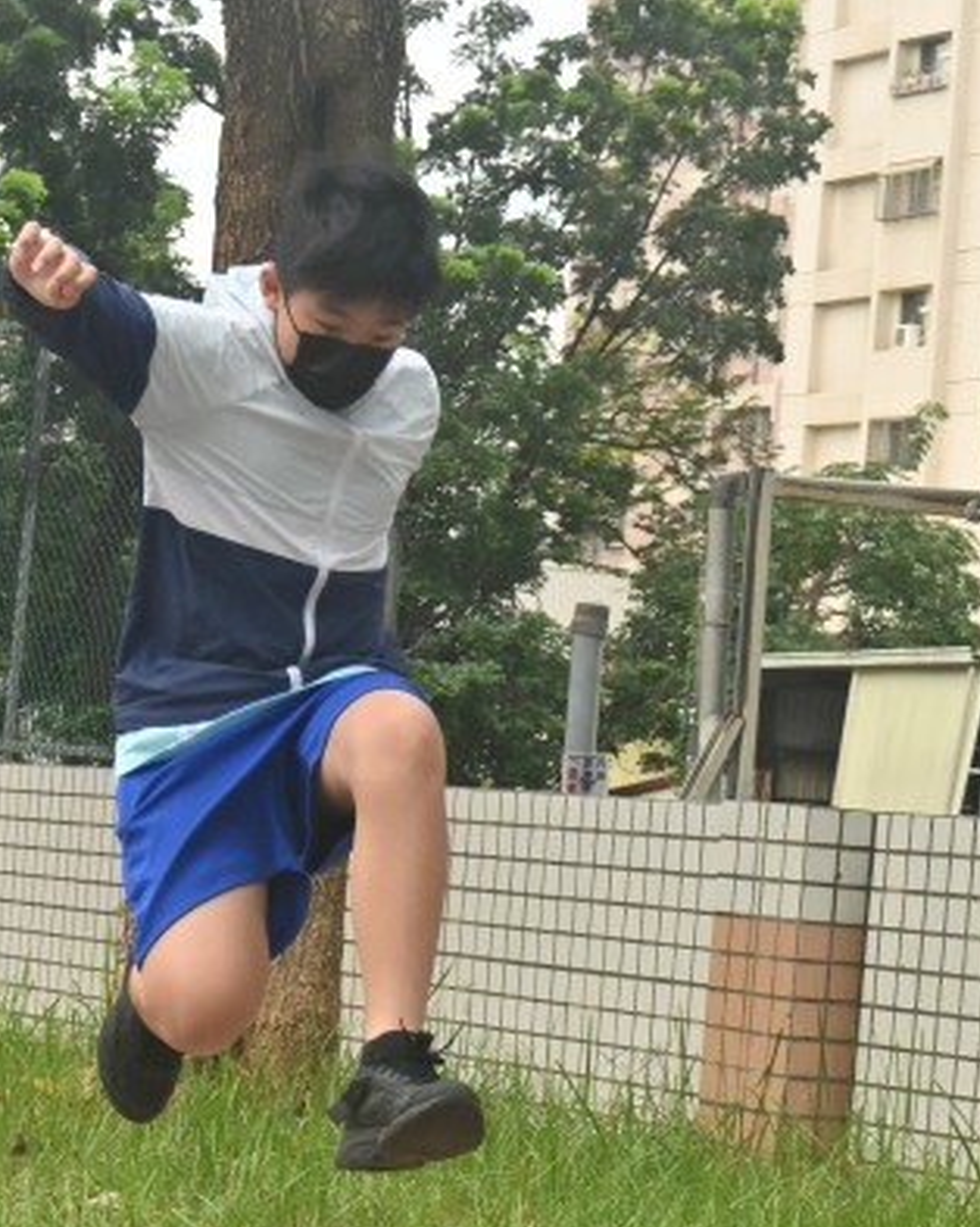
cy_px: 1143
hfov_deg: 11.7
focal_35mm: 132
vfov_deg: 14.4
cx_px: 512
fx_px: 4789
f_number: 5.3
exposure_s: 1/2500
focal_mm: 36
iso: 1400
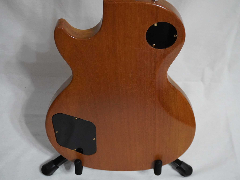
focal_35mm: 49
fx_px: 337
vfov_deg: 29.9
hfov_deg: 39.2
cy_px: 85
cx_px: 120
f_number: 4.5
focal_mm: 27
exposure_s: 1/160
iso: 4000
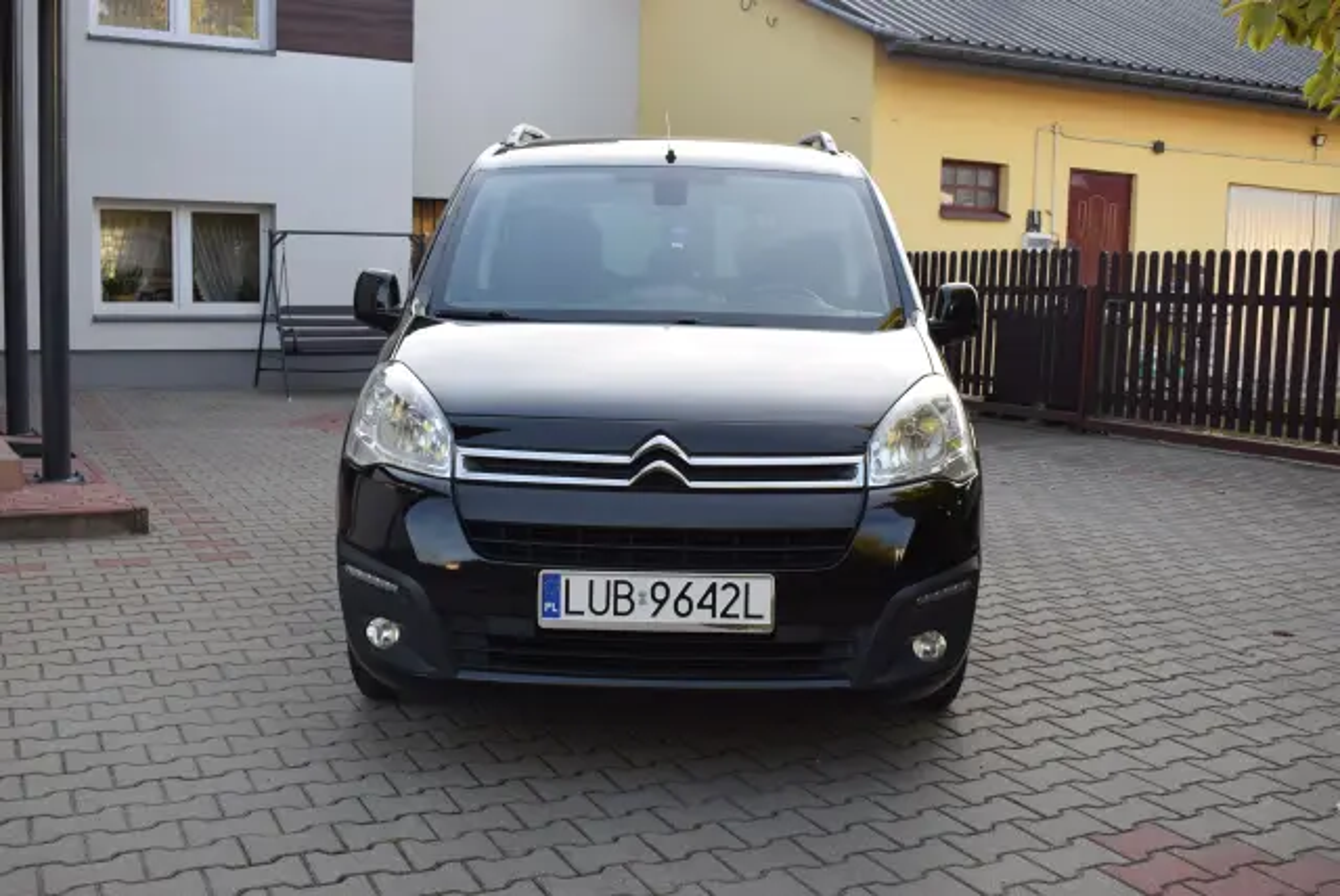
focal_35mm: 38
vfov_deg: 35.6
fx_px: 1397
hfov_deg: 51.2
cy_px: 448
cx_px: 670
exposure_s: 1/200
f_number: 7.1
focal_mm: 25
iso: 400
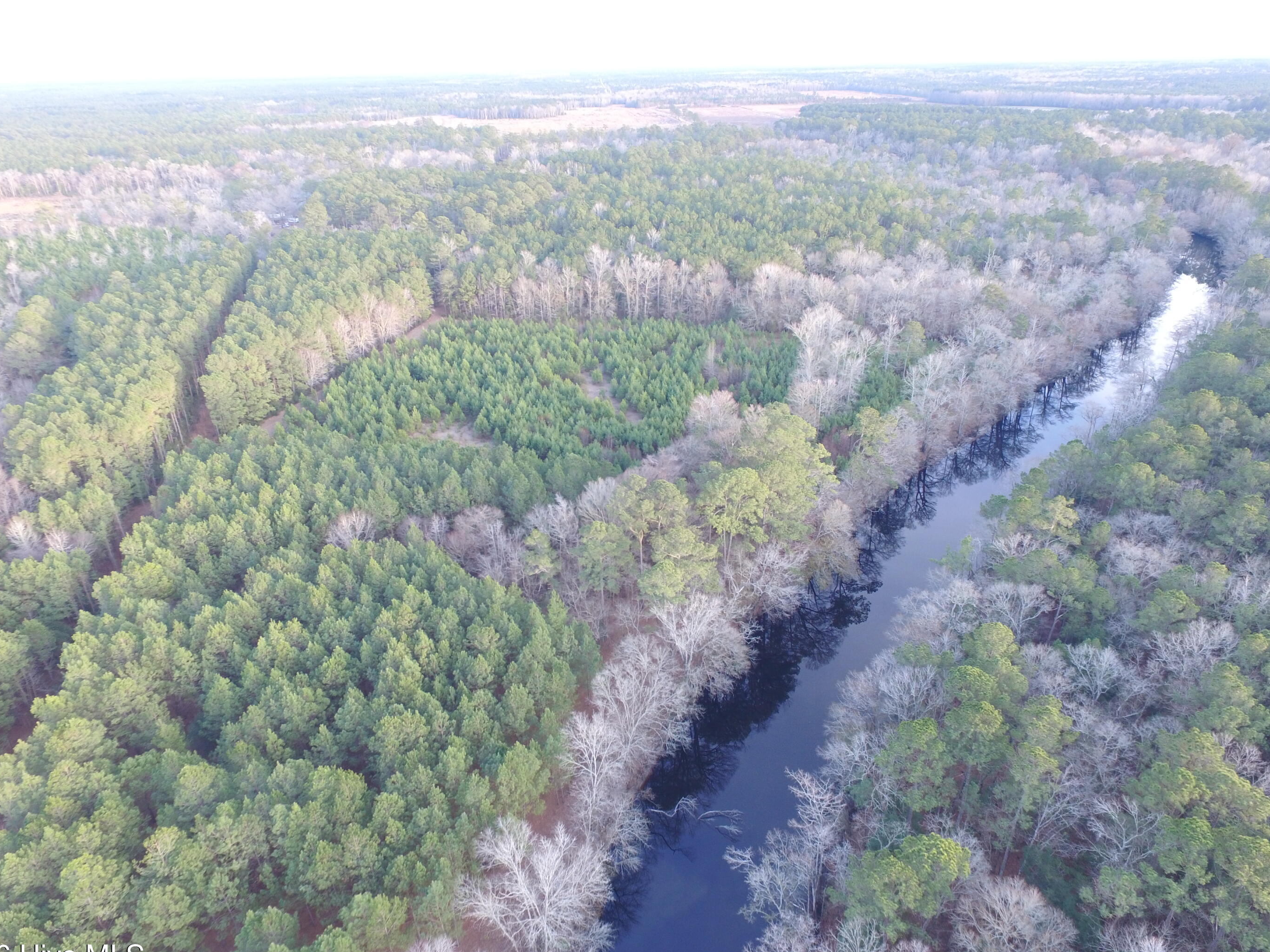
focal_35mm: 22
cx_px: 620
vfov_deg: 61.1
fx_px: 807
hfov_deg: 76.4
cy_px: 480
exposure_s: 1/25
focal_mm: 3.61
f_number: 2.8
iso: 180
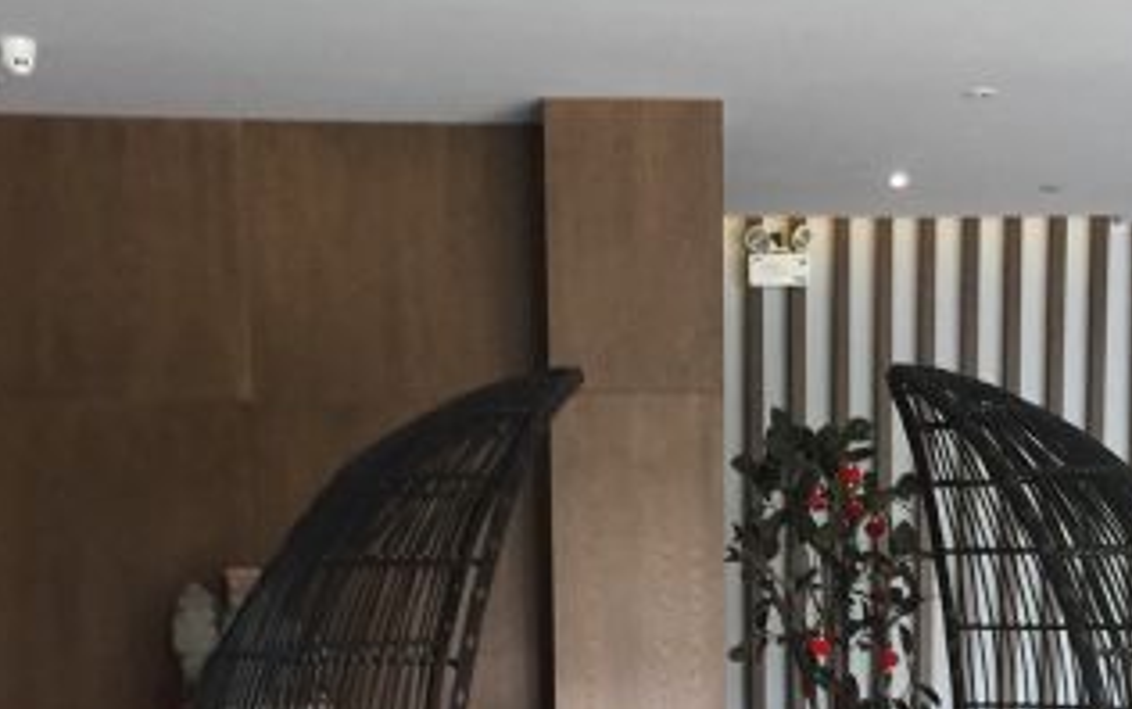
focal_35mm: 68
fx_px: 2099
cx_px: 690
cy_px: 863
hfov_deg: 30.1
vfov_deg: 18.2
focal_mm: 4.15
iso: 200
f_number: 2.2
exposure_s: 1/33
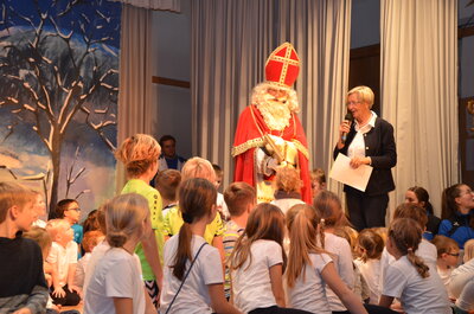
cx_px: 237
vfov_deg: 18.8
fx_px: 946
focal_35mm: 72
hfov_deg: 28.1
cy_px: 157
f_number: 4.8
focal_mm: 48
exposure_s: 1/60
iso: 720
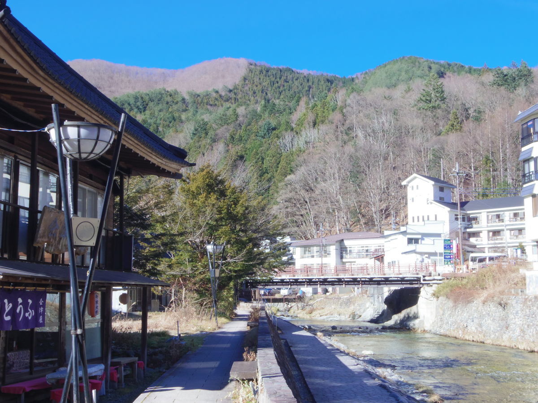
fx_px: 730
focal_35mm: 47
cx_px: 269
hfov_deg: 40.4
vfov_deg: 30.9
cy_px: 202
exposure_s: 1/160
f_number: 8
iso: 250
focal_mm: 8.5
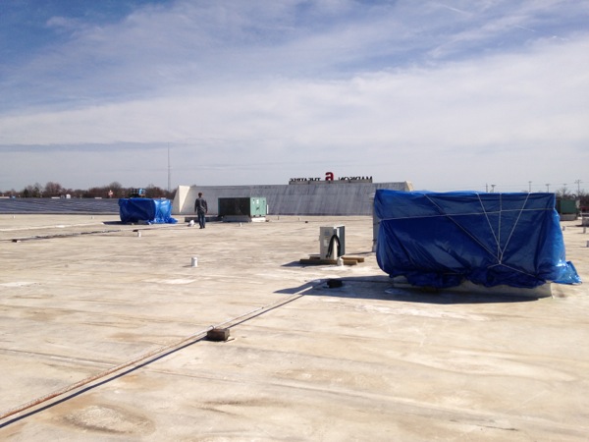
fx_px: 562
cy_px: 221
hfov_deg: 55.4
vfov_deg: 42.9
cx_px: 294
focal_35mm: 33
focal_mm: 4.12
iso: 50
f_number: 2.4
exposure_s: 1/3195
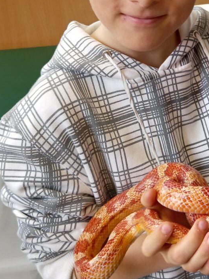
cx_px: 173
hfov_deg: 25.1
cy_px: 75
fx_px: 459
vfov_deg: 33.2
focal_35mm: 57
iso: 64
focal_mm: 4.6
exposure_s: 1/49
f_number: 2
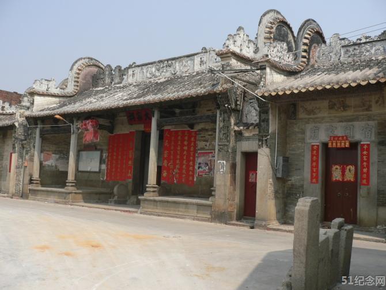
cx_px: 193
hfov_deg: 52.6
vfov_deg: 40.7
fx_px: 390
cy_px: 145
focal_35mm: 35
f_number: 5.6
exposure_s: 1/320
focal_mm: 5.8
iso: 64
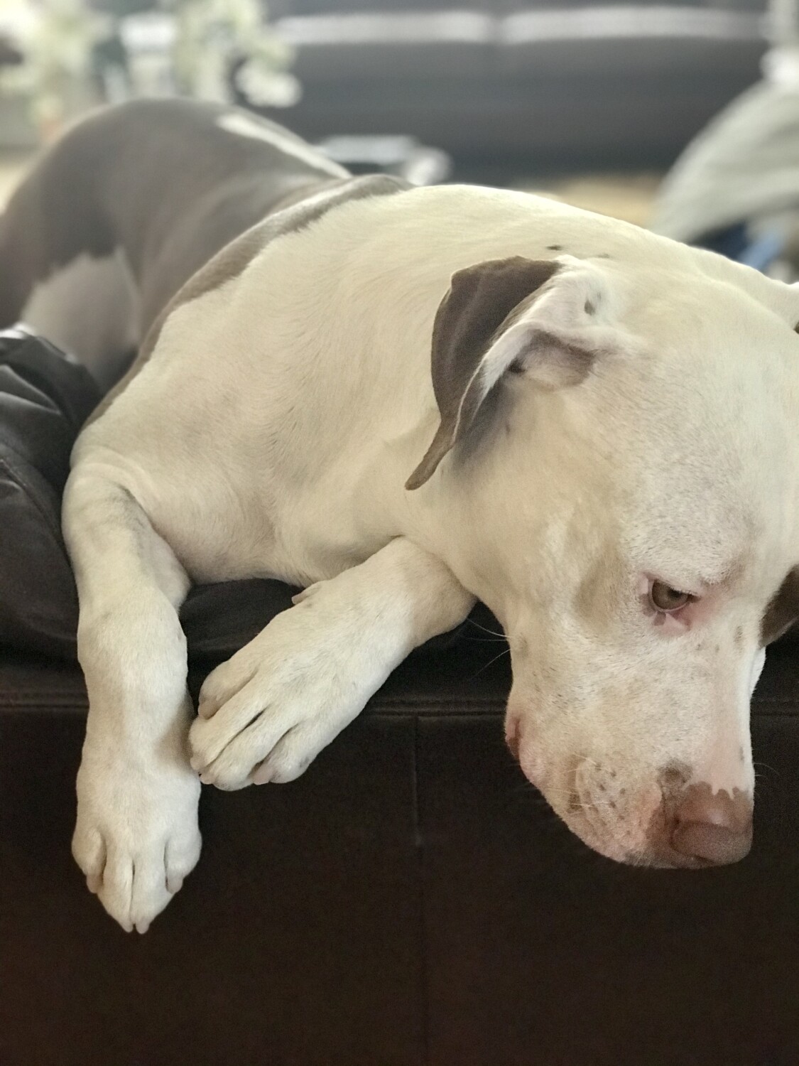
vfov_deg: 33.8
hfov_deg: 25.7
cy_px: 533
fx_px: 1754
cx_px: 400
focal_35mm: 57
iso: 640
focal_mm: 6.6
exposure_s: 1/60
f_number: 2.8
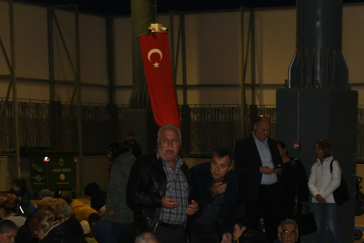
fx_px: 930
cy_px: 332
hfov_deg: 21.6
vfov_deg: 14.2
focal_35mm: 92
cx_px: 340
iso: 1000
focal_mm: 20
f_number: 7.1
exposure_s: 1/60
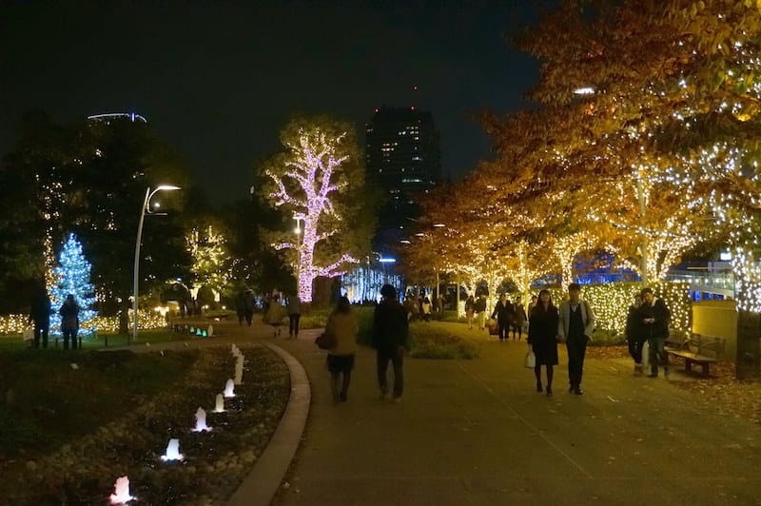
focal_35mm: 45
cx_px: 380
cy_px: 253
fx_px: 950
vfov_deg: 29.8
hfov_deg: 43.6
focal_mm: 30
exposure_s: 1/60
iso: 4000
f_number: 5
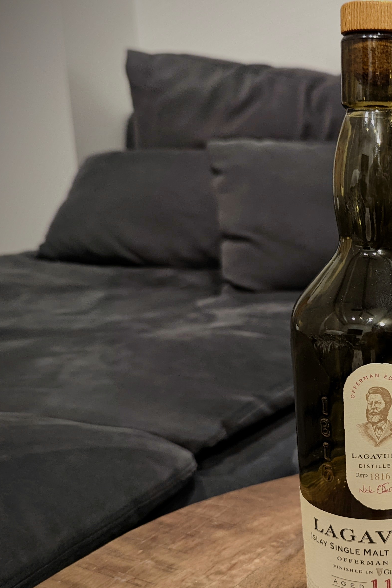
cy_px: 349
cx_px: 436
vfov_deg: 45.2
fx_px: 702
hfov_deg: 28.3
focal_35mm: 43
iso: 447
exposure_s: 1/24
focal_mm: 6.81
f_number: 1.85
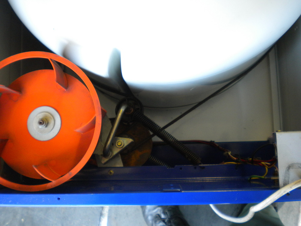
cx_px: 150
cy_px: 113
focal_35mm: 41
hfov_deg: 45.8
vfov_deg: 35.1
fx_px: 357
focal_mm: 7.4
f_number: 3.5
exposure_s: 1/53.5
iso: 245
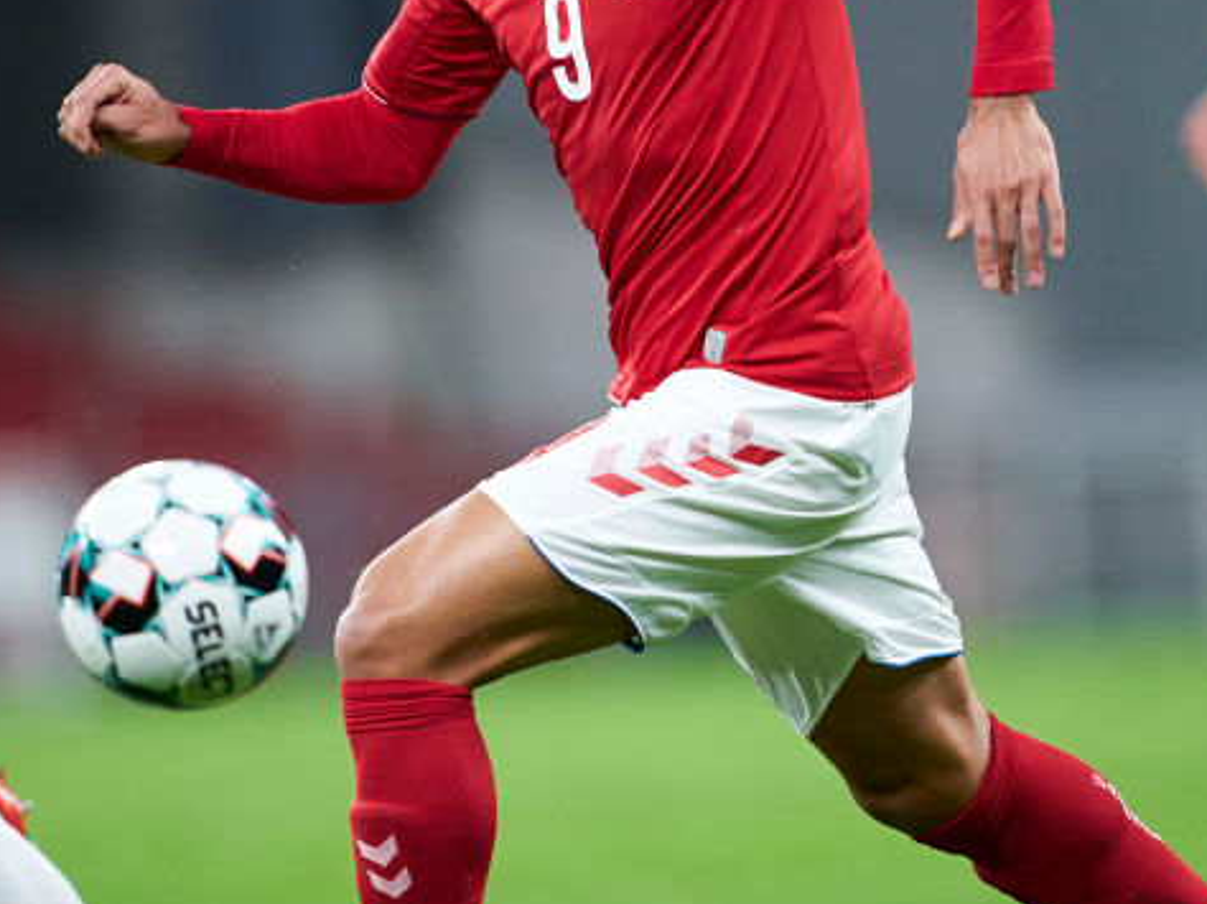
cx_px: 713
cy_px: 345
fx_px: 28961
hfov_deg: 2.4
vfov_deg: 1.8
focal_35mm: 831
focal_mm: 400
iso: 4000
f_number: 2.8
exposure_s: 1/2000
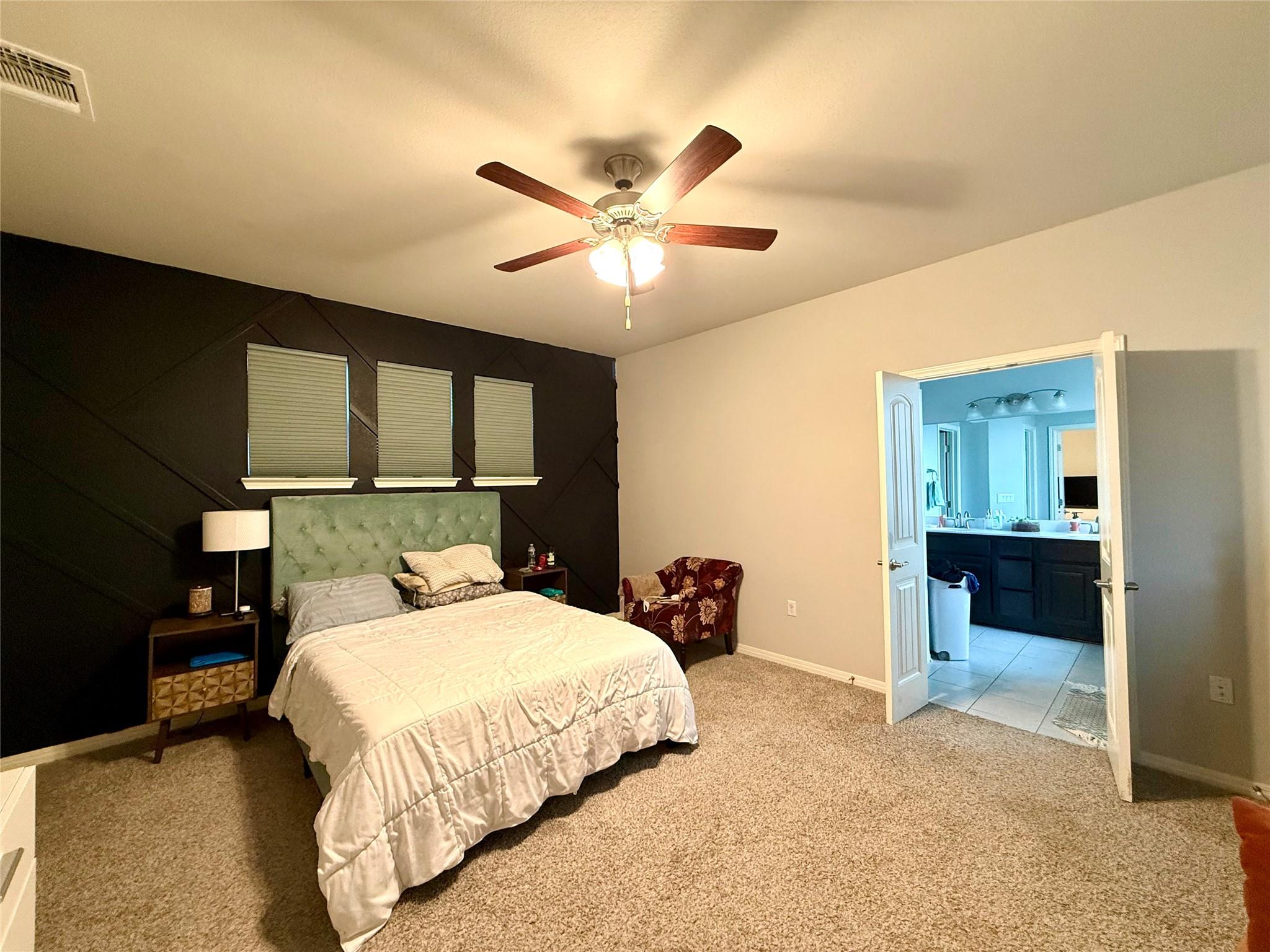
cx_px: 635
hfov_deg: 102.1
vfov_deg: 85.7
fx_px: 514
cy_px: 476
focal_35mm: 14
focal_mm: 2.22
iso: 400
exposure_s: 1/60
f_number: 2.2
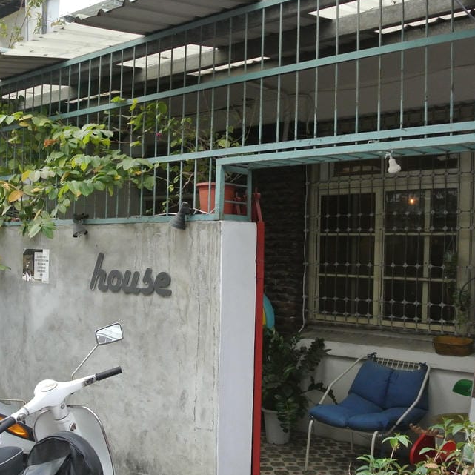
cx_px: 207
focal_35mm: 43
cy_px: 255
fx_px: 668
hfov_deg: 39.1
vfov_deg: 39.1
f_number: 5
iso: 800
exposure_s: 1/400
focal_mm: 10
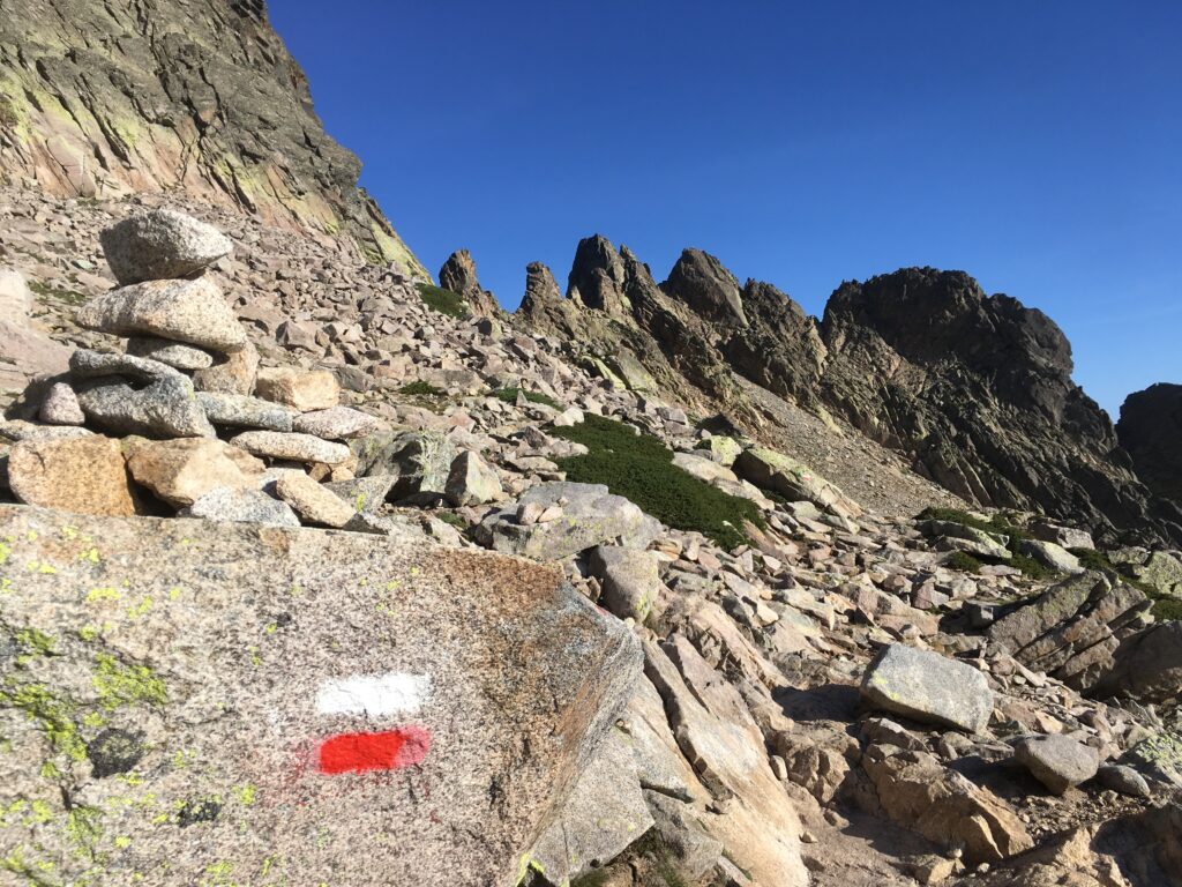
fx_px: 990
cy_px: 444
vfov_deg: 48.2
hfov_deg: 61.7
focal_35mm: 29
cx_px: 591
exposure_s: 1/1832
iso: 25
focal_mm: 4.15
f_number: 2.2
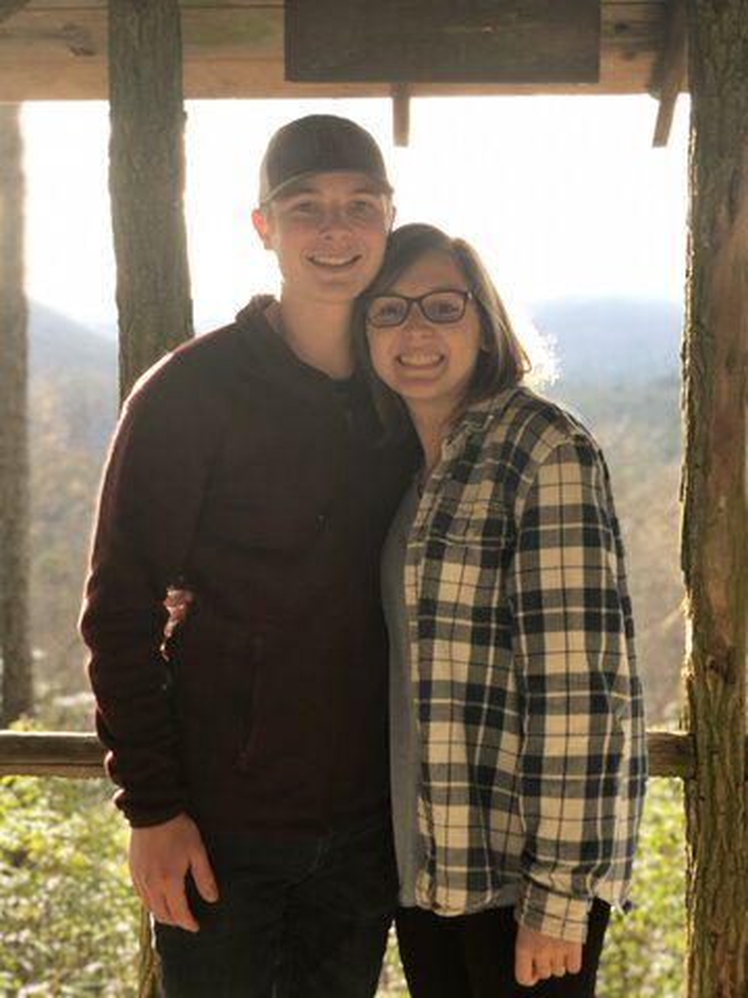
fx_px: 1498
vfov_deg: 36.8
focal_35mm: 52
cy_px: 499
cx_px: 374
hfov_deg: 28.0
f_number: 2.4
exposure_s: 1/60
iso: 20
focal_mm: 6
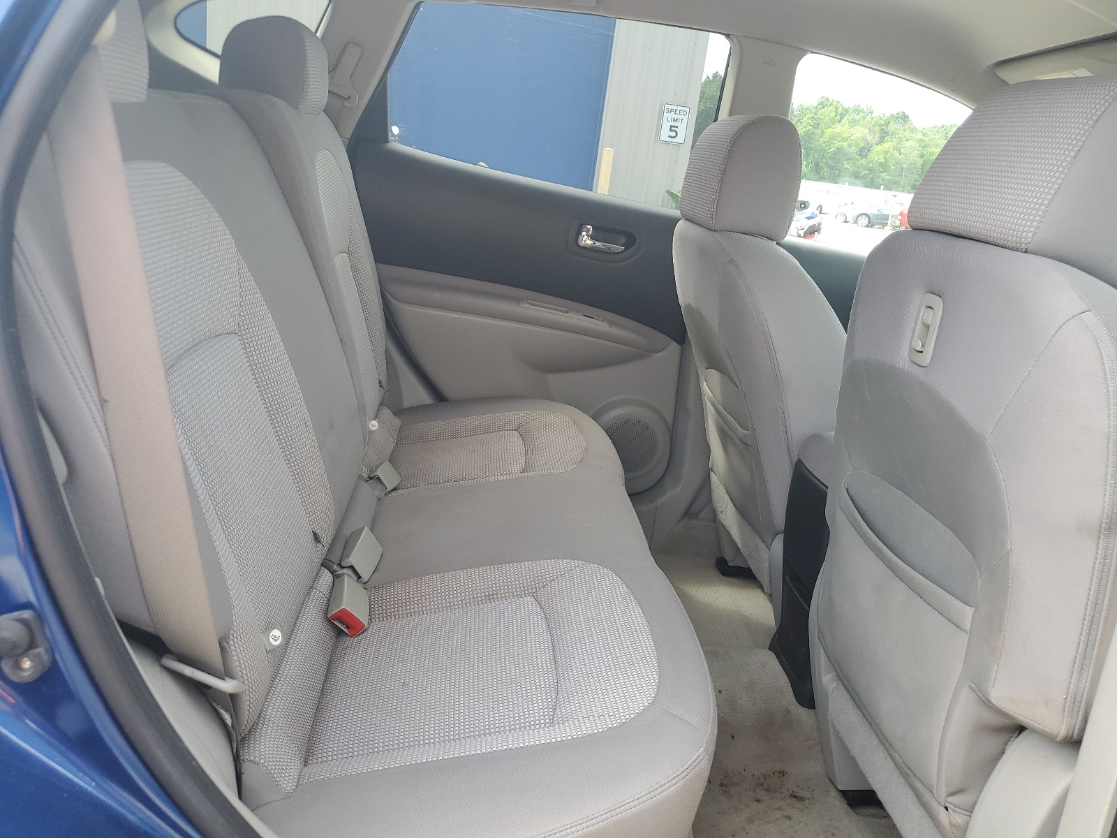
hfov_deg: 67.3
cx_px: 558
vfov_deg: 53.1
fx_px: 839
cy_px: 419
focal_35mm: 26
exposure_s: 1/192
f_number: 1.5
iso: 50
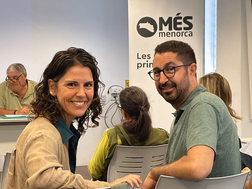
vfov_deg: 19.1
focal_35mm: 77
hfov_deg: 25.3
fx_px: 561
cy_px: 94
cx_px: 126
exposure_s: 1/50
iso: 250
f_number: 2.8
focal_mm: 9
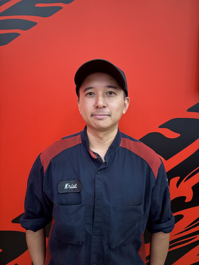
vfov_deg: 71.6
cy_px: 132
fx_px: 184
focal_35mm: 24
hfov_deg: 56.8
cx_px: 100
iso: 250
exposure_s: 1/60
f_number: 1.78
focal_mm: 6.76
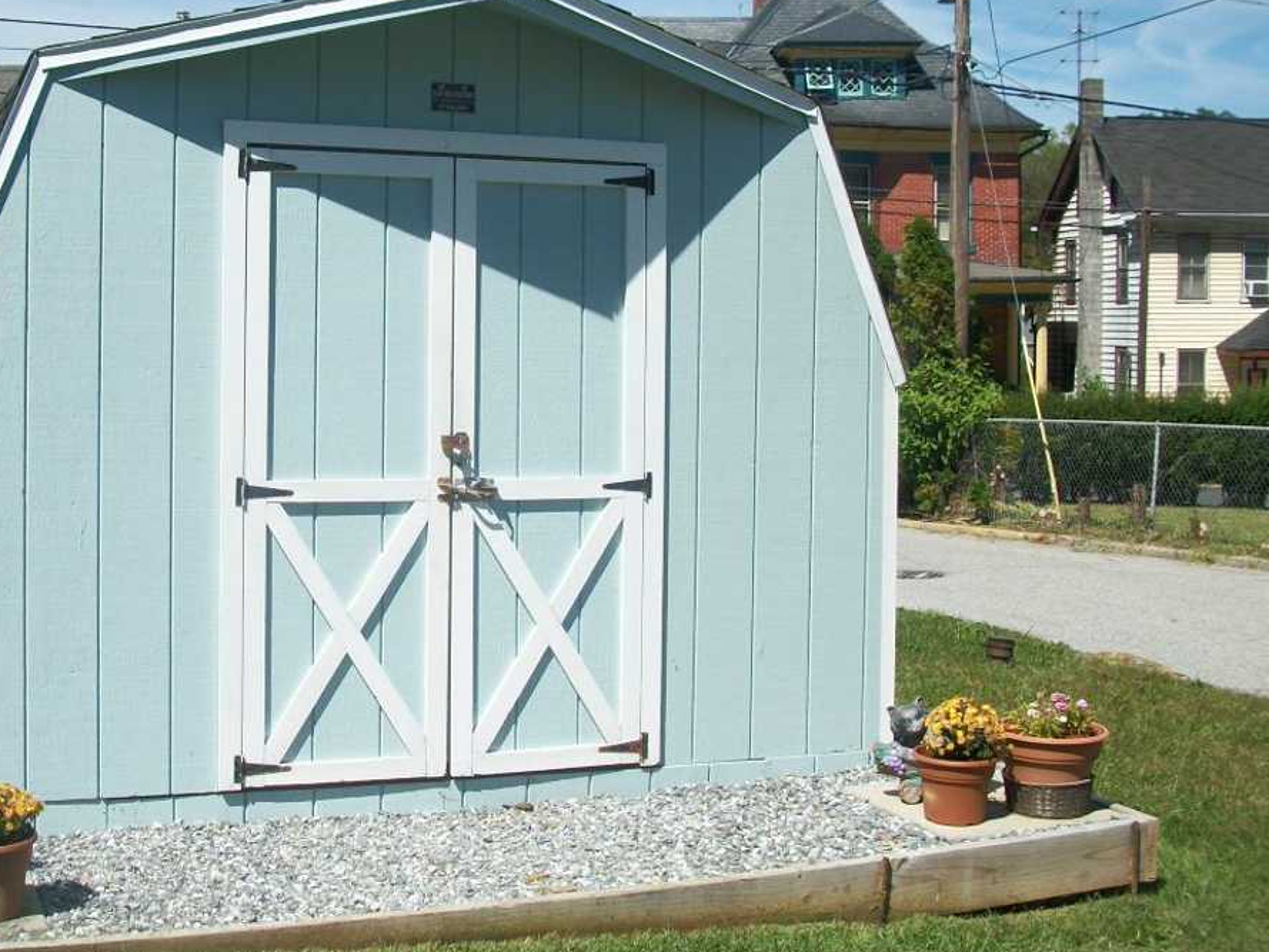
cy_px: 397
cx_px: 359
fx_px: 1760
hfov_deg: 38.9
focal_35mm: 48
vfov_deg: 30.2
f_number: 8.8
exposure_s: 1/250
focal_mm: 5.7
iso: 80
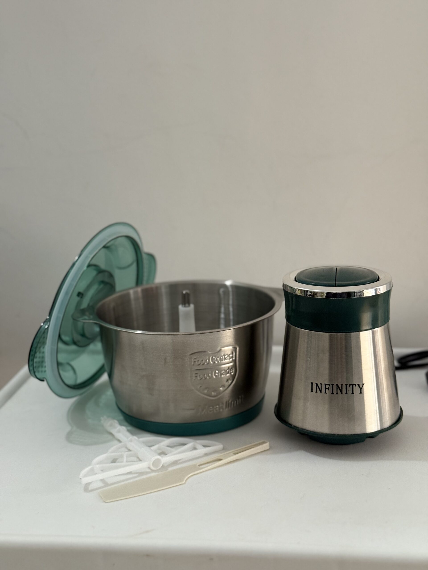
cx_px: 214
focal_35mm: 48
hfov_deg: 30.3
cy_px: 285
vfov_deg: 39.7
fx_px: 791
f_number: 1.78
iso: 250
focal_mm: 6.76
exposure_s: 1/60
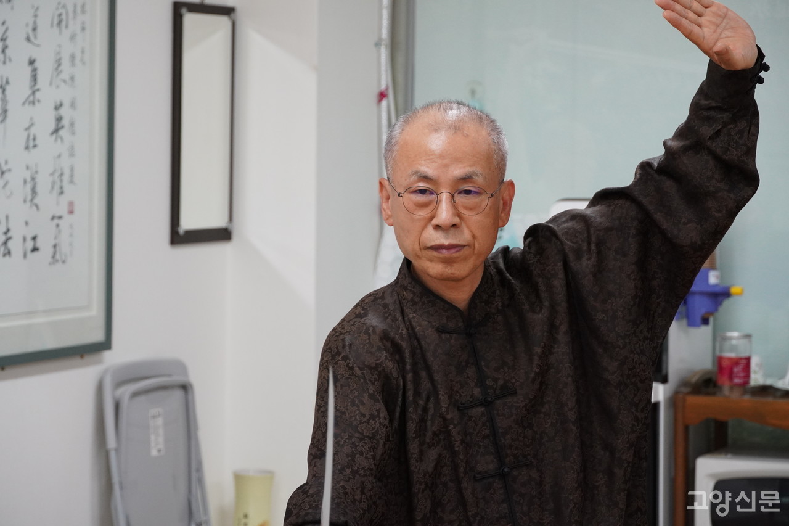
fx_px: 2564
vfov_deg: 11.7
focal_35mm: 117
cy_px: 263
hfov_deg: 17.5
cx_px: 394
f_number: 5.6
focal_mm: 78
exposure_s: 1/125
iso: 1600
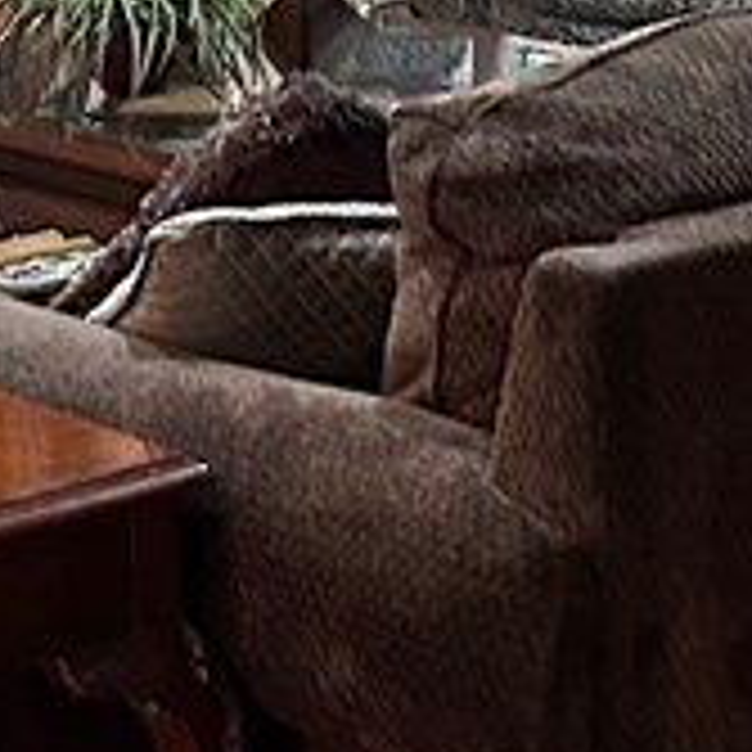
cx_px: 189
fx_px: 3465
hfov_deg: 12.3
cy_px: -194
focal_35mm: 141
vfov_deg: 12.1
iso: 500
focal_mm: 5.7
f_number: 1.5
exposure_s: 1/40
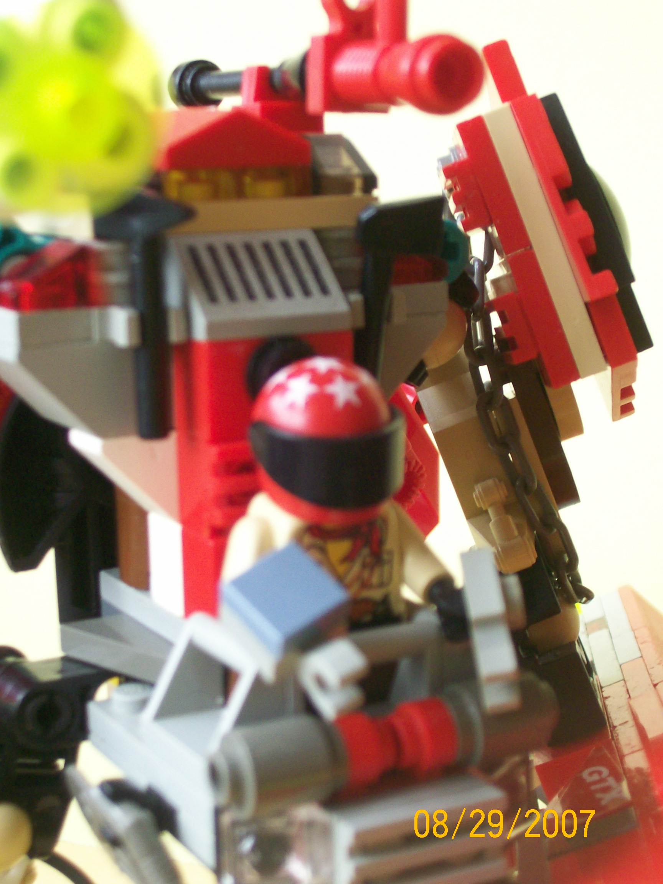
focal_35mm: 70
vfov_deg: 27.8
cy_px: 442
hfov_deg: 21.0
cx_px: 332
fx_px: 1788
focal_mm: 11.6
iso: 134
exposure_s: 1/72.4
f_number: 3.8
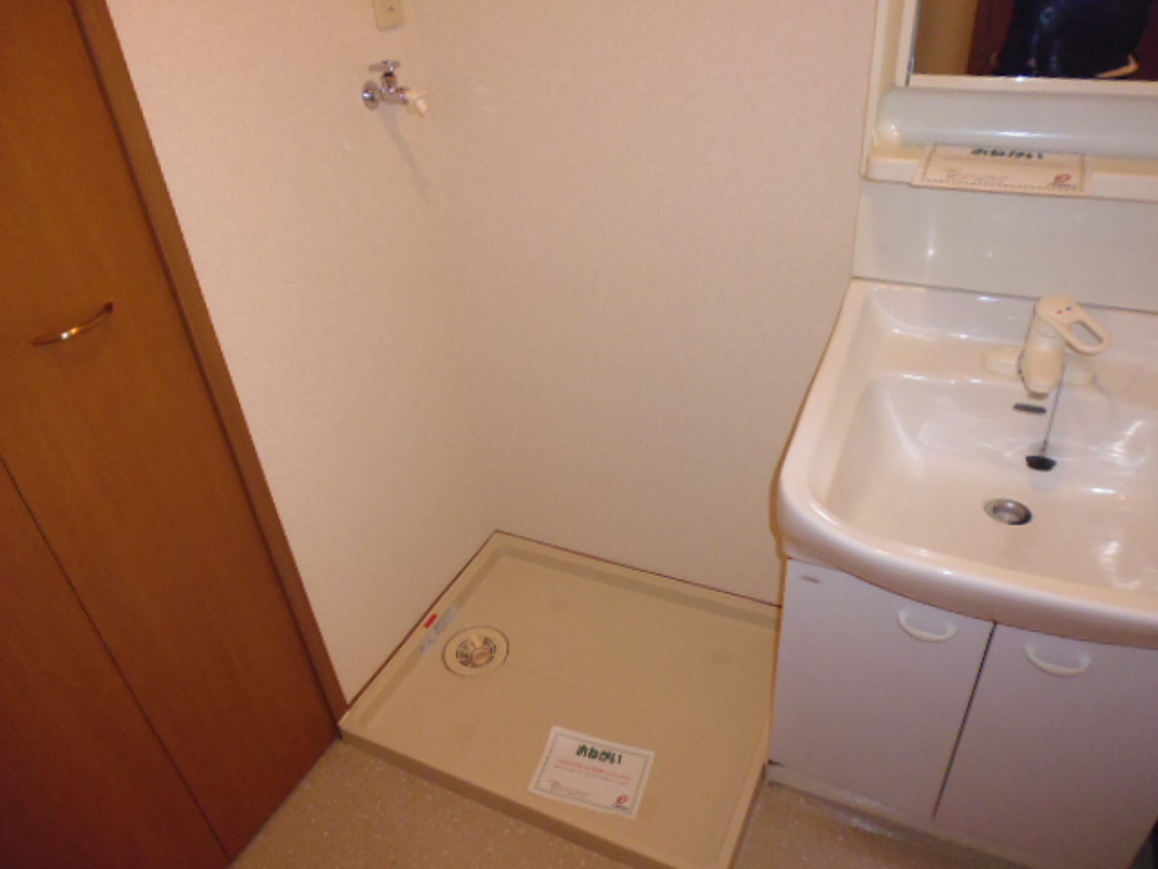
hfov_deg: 71.6
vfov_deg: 56.8
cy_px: 434
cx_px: 579
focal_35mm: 24
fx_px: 803
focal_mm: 4.3
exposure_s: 1/60
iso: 400
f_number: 2.8
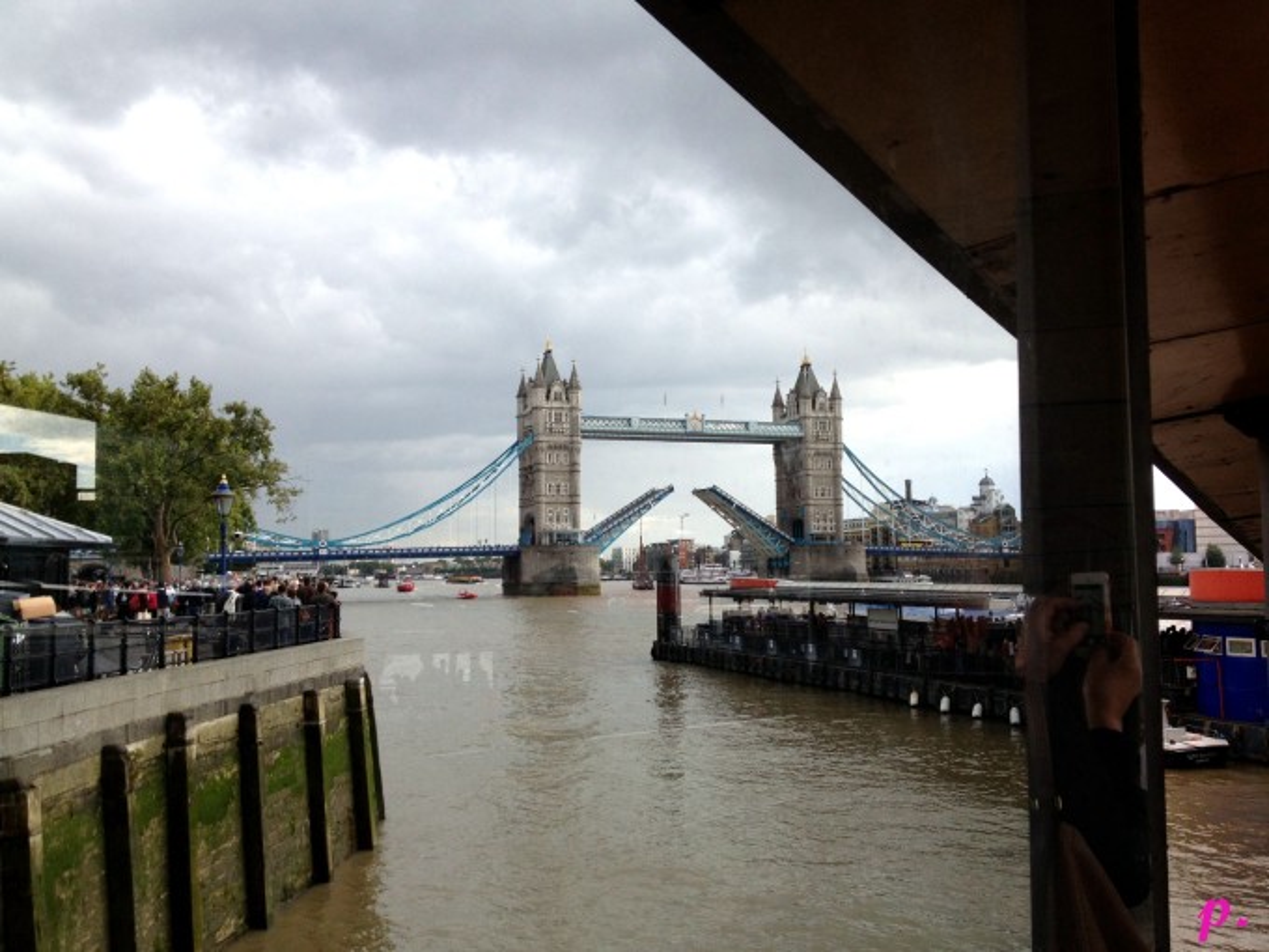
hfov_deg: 52.6
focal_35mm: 35
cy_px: 476
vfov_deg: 40.7
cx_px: 634
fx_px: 1283
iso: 50
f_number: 2.4
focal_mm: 4.28
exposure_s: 1/312
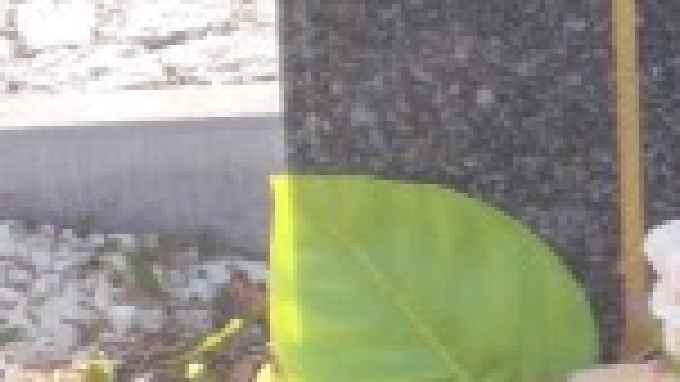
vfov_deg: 4.5
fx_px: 4833
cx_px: 1346
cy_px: 270
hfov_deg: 7.7
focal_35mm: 268
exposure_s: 1/100
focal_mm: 10.3
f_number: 4.9
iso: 80
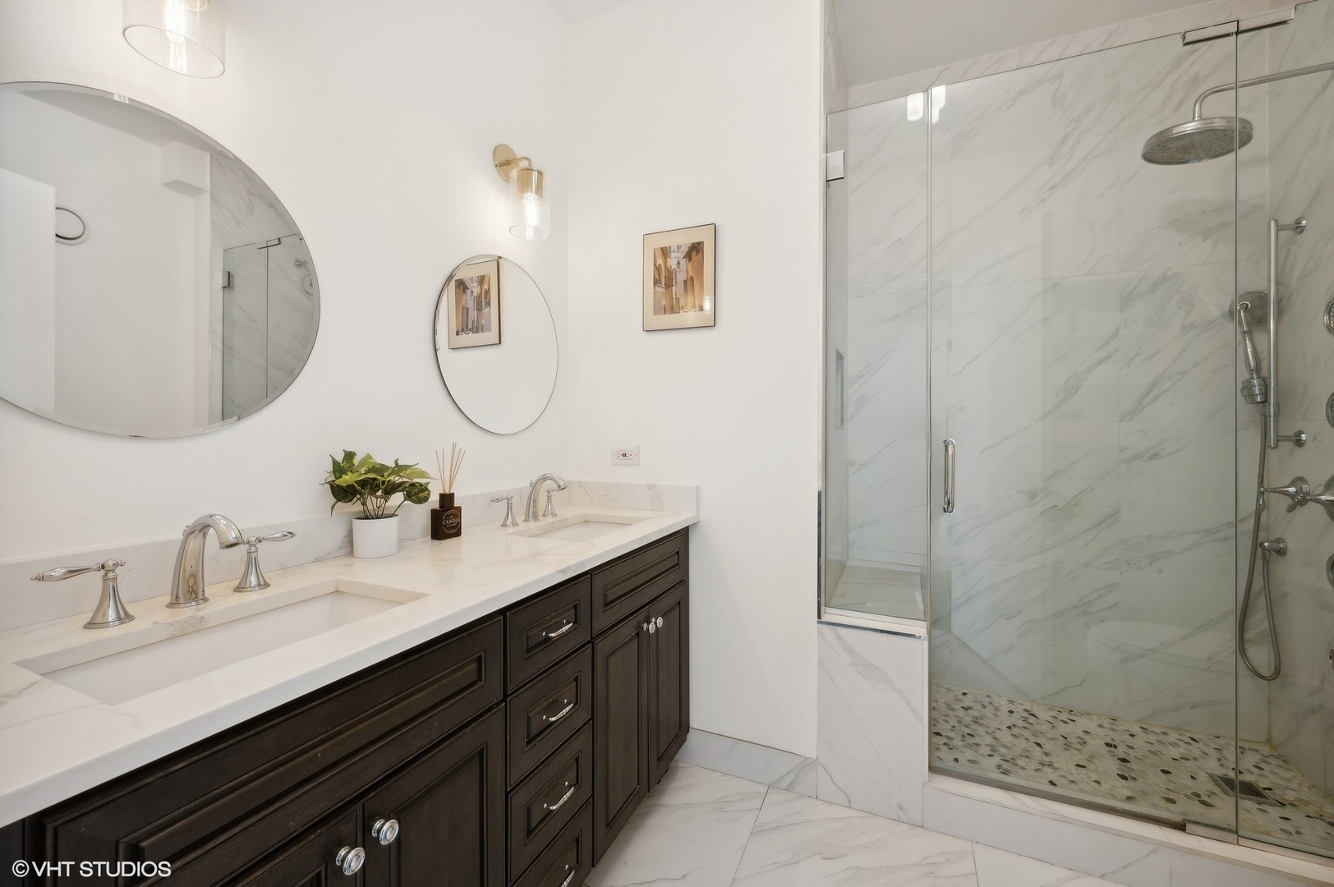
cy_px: 444
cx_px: 667
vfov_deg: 81.1
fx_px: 518
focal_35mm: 14
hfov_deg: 104.3
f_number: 10
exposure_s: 1/6
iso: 100
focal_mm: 14
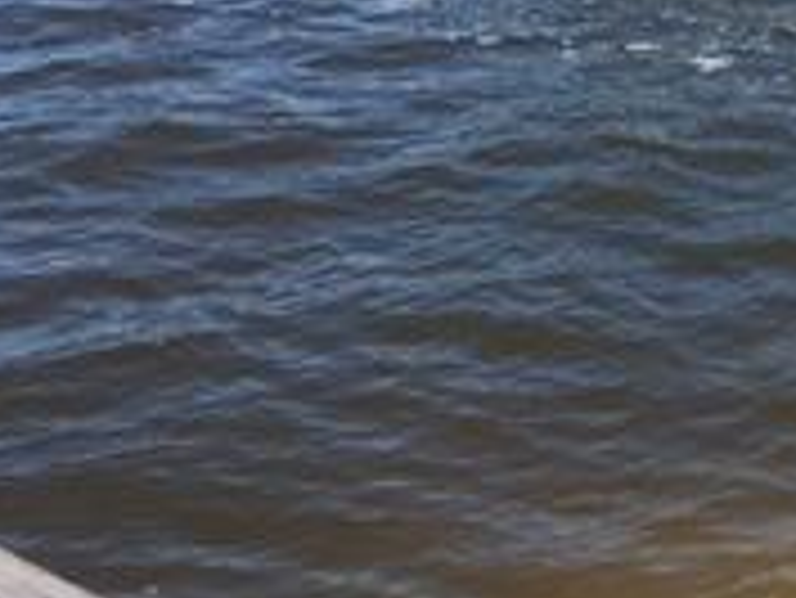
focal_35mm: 105
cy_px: -297
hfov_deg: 17.2
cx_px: 1129
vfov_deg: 13.3
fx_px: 2416
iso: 25
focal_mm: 4.15
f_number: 2.2
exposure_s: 1/1479
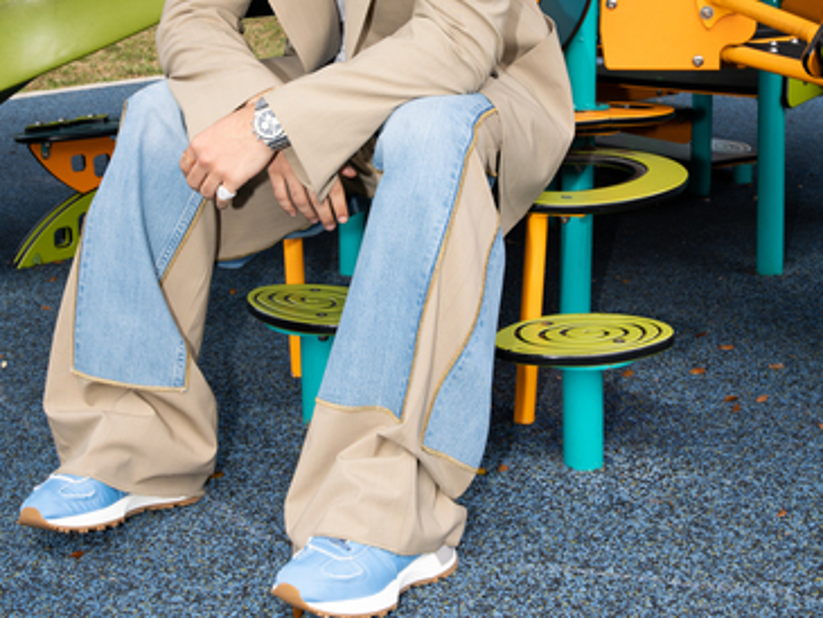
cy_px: 129
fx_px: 1332
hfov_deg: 34.3
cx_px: 407
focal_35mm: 56
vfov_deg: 25.7
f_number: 9
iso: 250
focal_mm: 38
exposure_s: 1/200
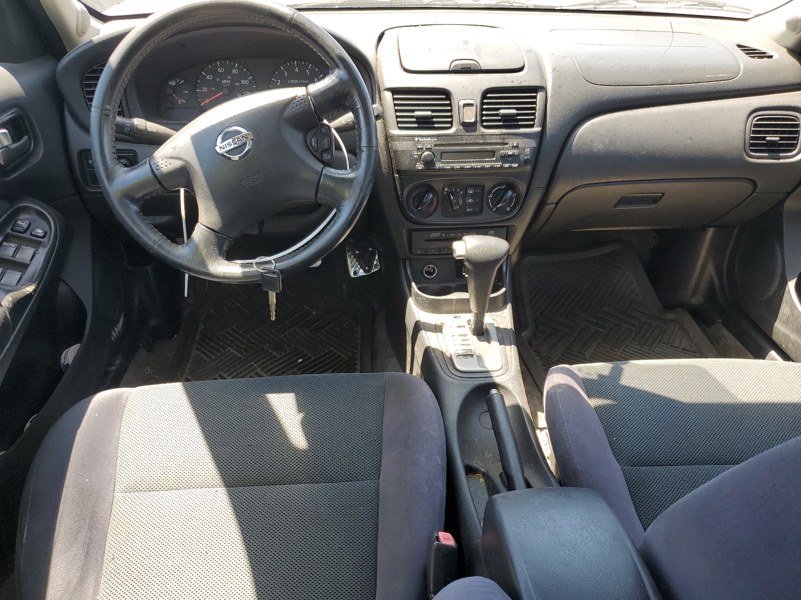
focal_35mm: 26
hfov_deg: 67.3
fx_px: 602
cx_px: 400
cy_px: 300
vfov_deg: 53.1
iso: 50
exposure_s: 1/217
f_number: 1.5
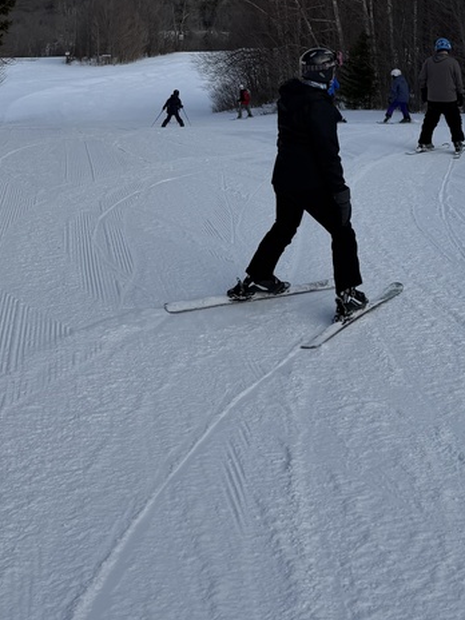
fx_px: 949
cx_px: 318
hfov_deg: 27.3
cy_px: 3
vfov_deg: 33.2
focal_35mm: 53
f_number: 1.78
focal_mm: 6.76
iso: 80
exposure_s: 1/6711
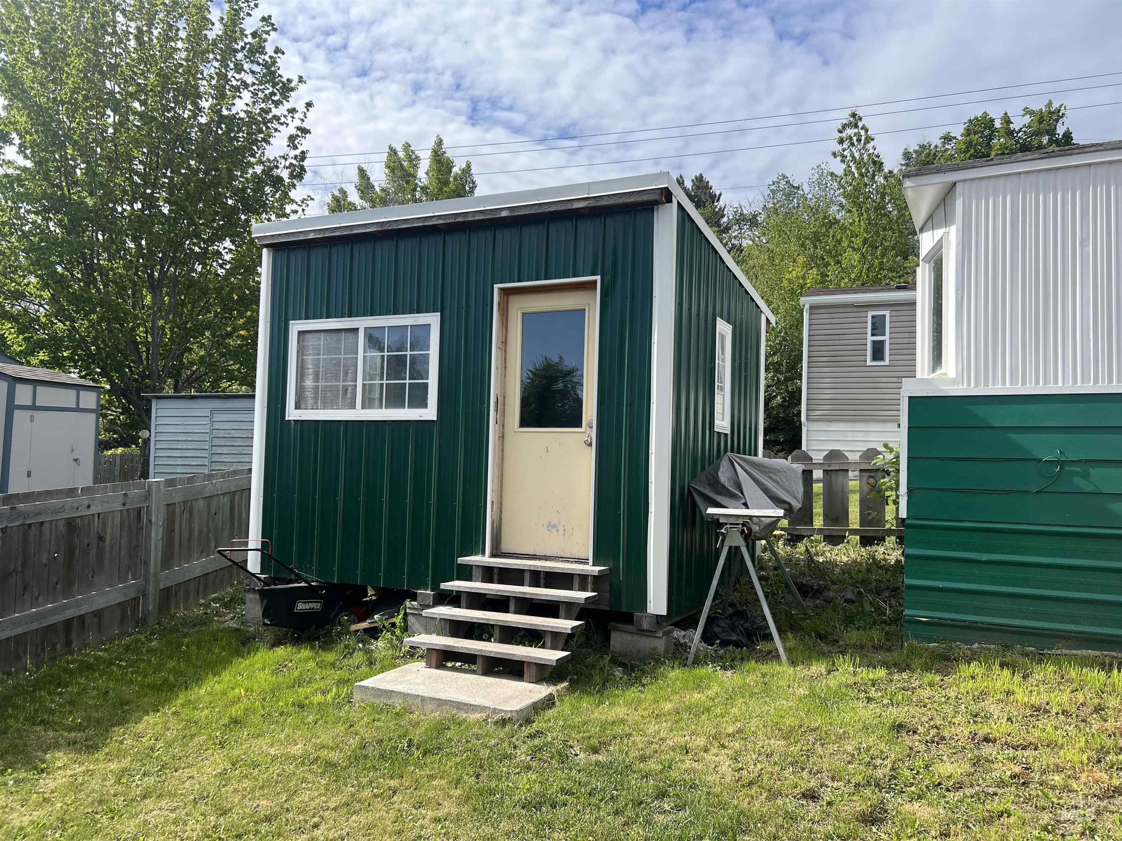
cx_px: 561
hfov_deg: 67.3
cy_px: 420
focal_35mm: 26
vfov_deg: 53.1
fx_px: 843
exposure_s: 1/3356
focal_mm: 5.7
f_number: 1.5
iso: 50
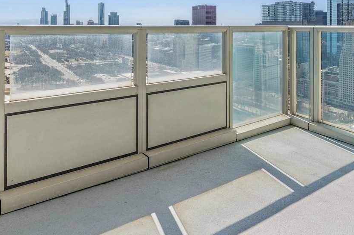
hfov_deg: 60.1
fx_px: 305
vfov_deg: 39.4
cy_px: 26
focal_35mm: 31
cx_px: 153
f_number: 8
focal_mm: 16
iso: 320
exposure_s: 1/500
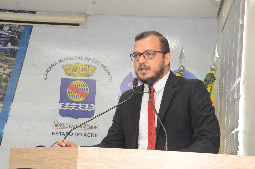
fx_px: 700
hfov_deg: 20.7
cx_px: 128
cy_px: 84
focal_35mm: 99
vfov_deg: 13.8
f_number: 11
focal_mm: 66
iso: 6400
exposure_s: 1/80
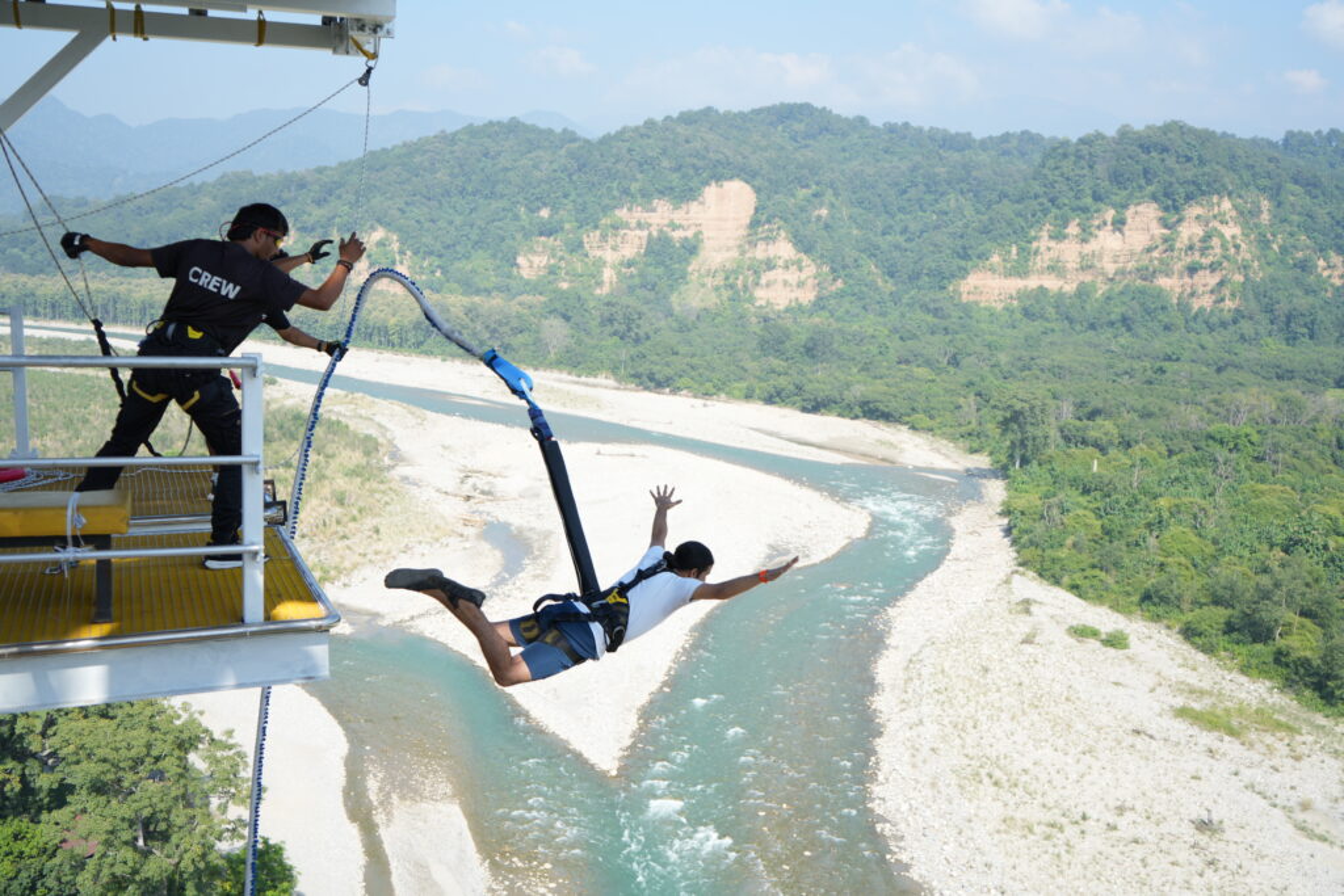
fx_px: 1344
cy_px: 448
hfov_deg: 53.1
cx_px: 672
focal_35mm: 36
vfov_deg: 36.9
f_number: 4
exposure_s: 1/500
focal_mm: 36
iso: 100
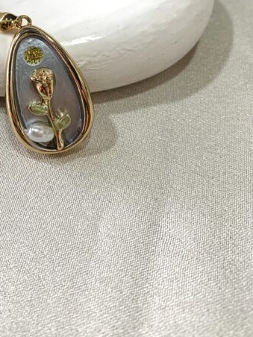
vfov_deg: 39.6
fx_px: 448
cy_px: 69
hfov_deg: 30.4
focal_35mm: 46
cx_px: 37
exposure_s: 1/100
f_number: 1.8
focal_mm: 4.25
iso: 100
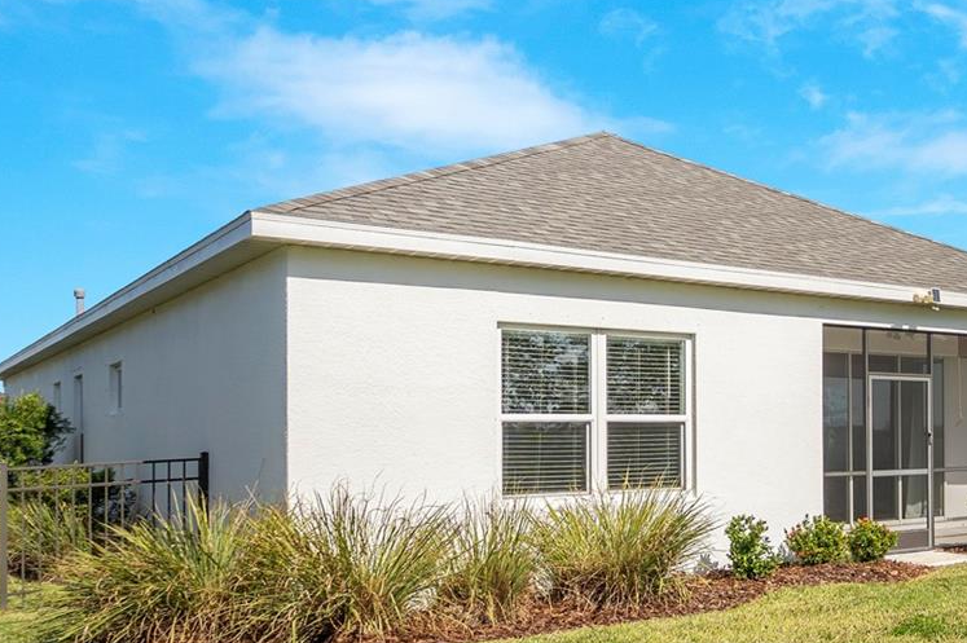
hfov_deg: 54.0
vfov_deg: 43.5
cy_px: 309
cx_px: 871
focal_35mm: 30
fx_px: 805
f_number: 5
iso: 100
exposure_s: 1/800
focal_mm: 14
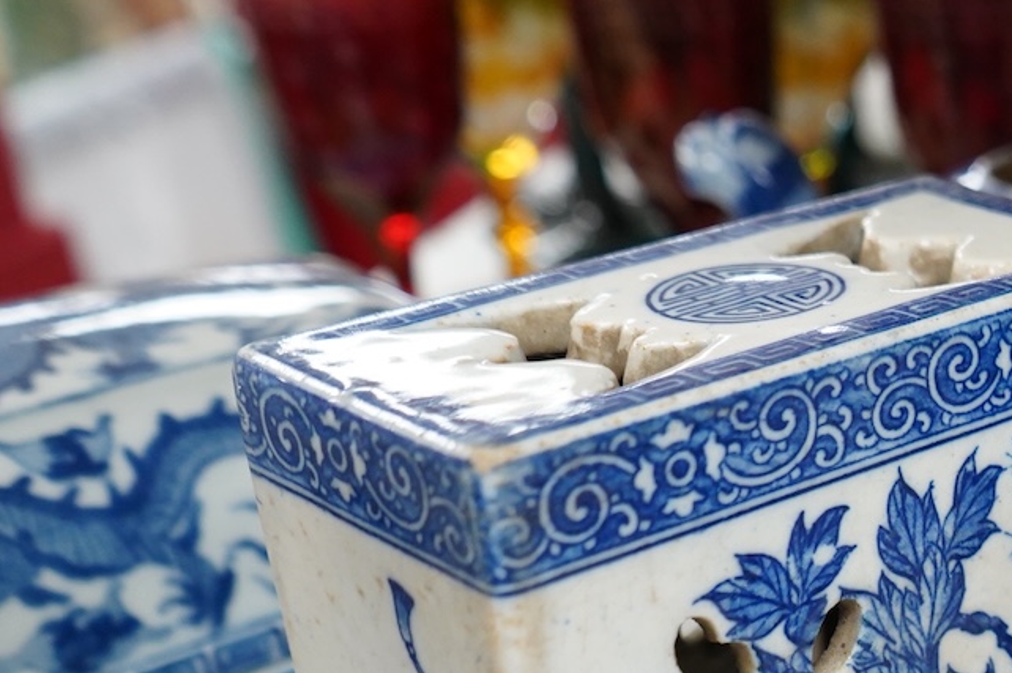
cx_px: 1330
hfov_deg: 23.7
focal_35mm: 75
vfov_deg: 17.7
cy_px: 686
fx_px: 2107
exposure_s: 1/160
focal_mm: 28
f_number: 5
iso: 2500
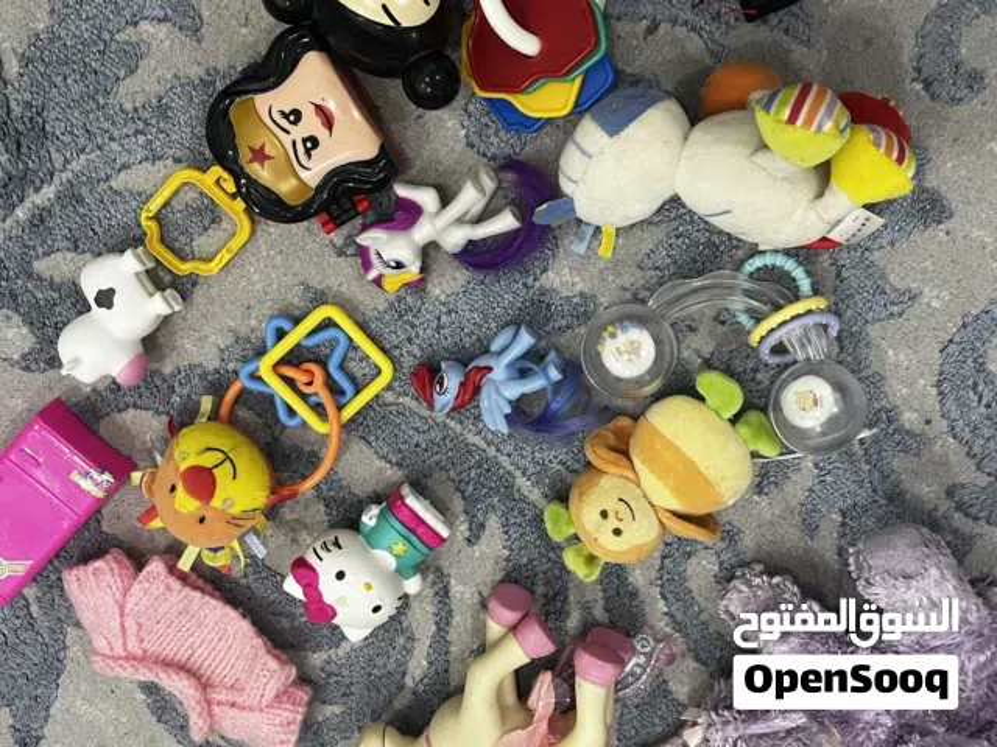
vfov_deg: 53.1
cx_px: 498
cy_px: 374
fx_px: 749
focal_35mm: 26
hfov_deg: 67.3
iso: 160
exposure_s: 1/50
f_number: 1.6
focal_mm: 5.1
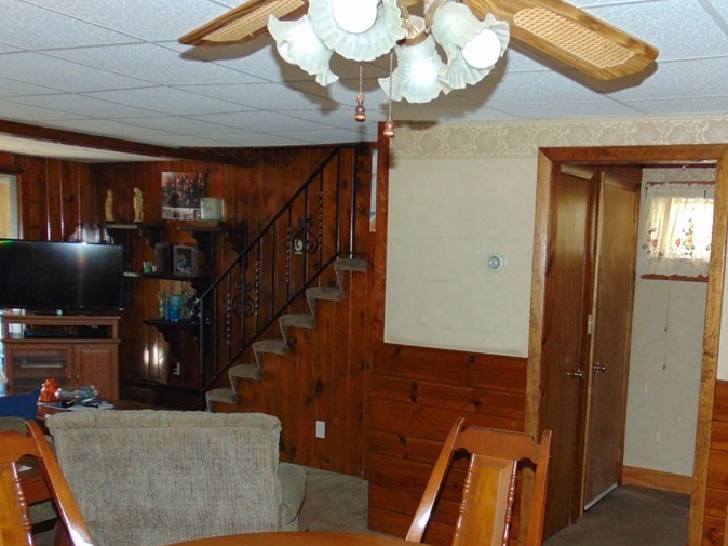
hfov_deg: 48.0
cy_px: 370
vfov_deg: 37.2
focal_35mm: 38
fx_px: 799
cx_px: 497
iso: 200
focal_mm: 4.5
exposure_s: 1/30
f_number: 3
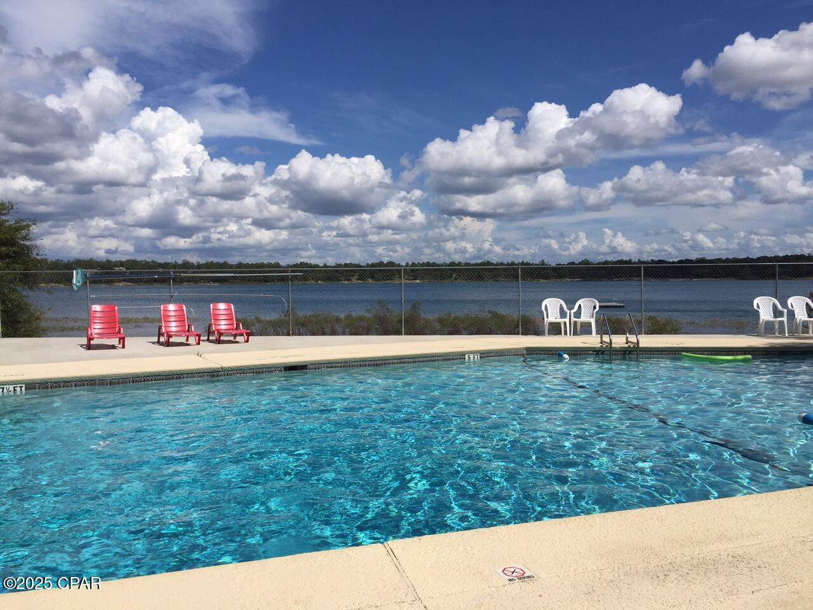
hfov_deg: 61.7
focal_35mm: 29
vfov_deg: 48.2
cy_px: 305
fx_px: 681
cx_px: 406
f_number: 2.2
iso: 32
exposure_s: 1/5650
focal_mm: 4.15
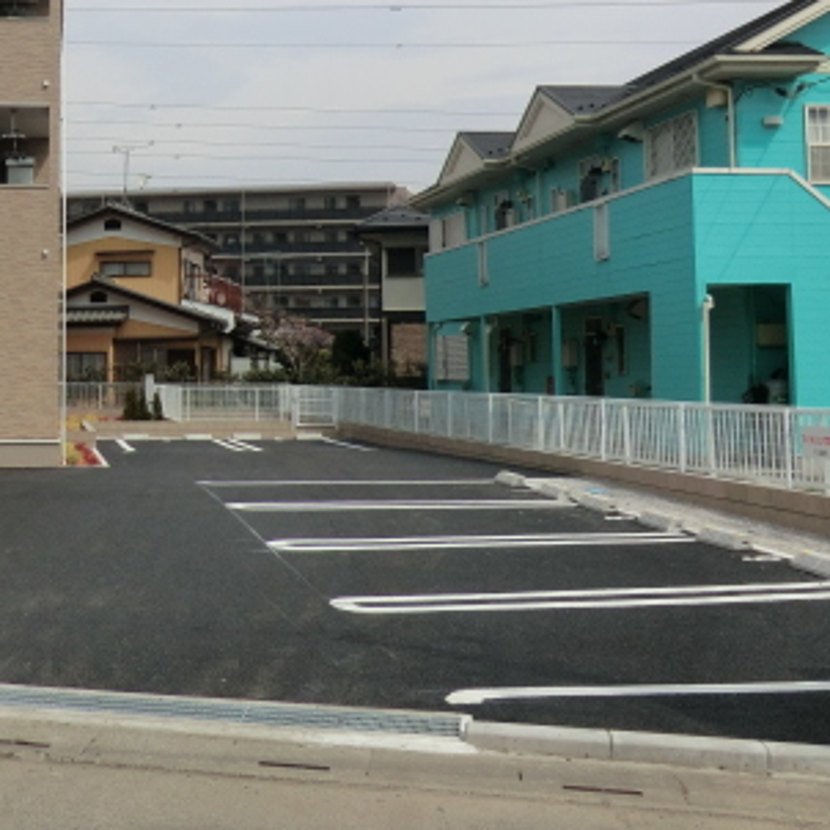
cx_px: 82
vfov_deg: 37.3
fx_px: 1221
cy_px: 302
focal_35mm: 45
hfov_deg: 35.3
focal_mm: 4.3
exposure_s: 1/320
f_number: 7.5
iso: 80
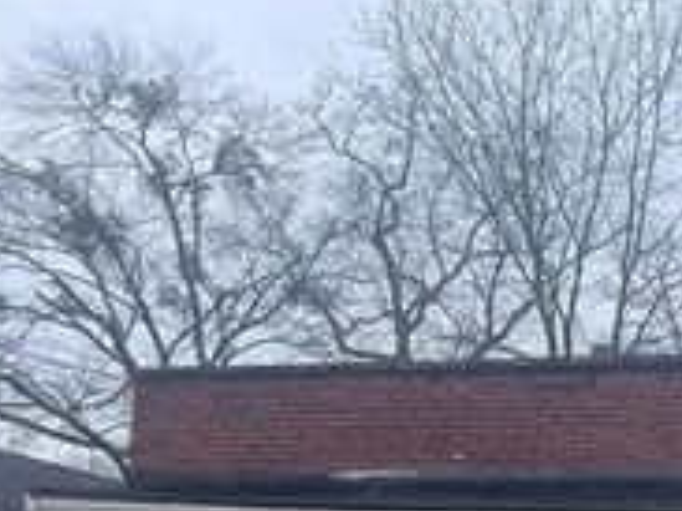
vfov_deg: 19.4
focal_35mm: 71
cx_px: 842
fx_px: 1398
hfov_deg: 24.5
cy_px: 621
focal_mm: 5.7
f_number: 1.5
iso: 50
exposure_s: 1/1361
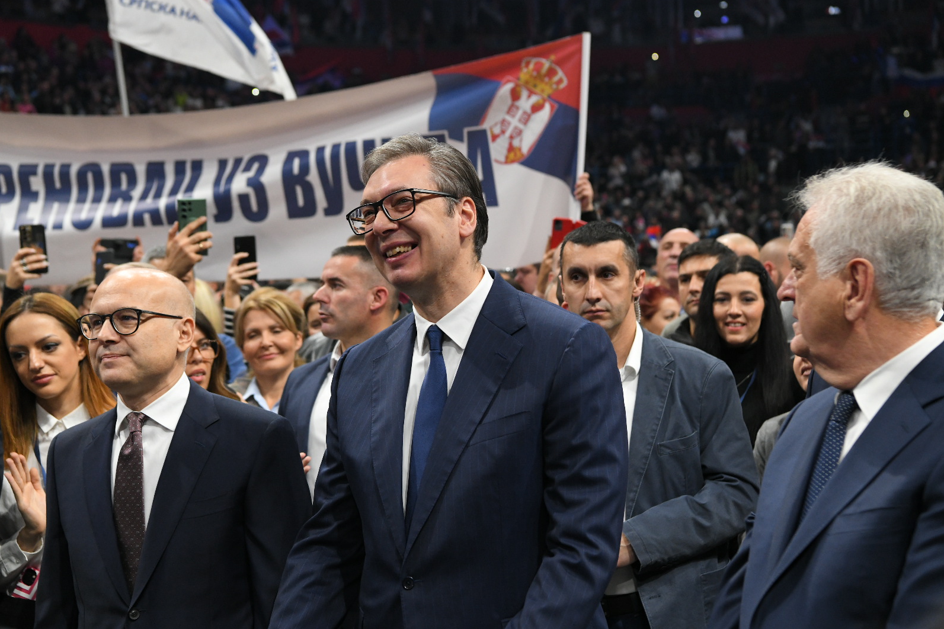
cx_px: 466
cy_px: 318
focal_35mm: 59
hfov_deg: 33.9
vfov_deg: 23.0
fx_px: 1547
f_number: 5
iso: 3200
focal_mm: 58
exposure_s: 1/1000
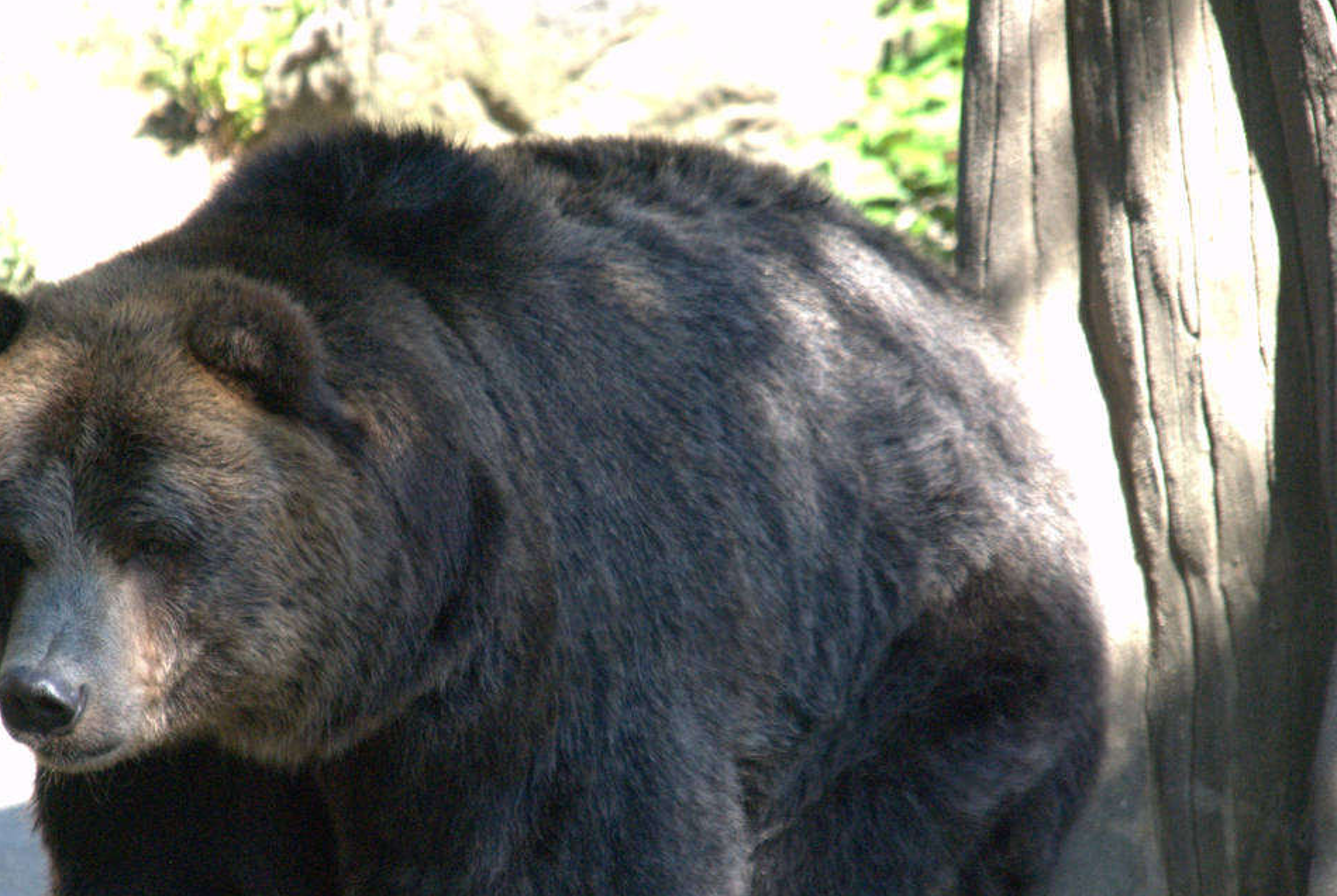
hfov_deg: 4.1
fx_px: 18821
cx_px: 627
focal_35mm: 506
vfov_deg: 2.7
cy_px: 604
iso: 1600
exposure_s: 1/400
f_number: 6.3
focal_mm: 200
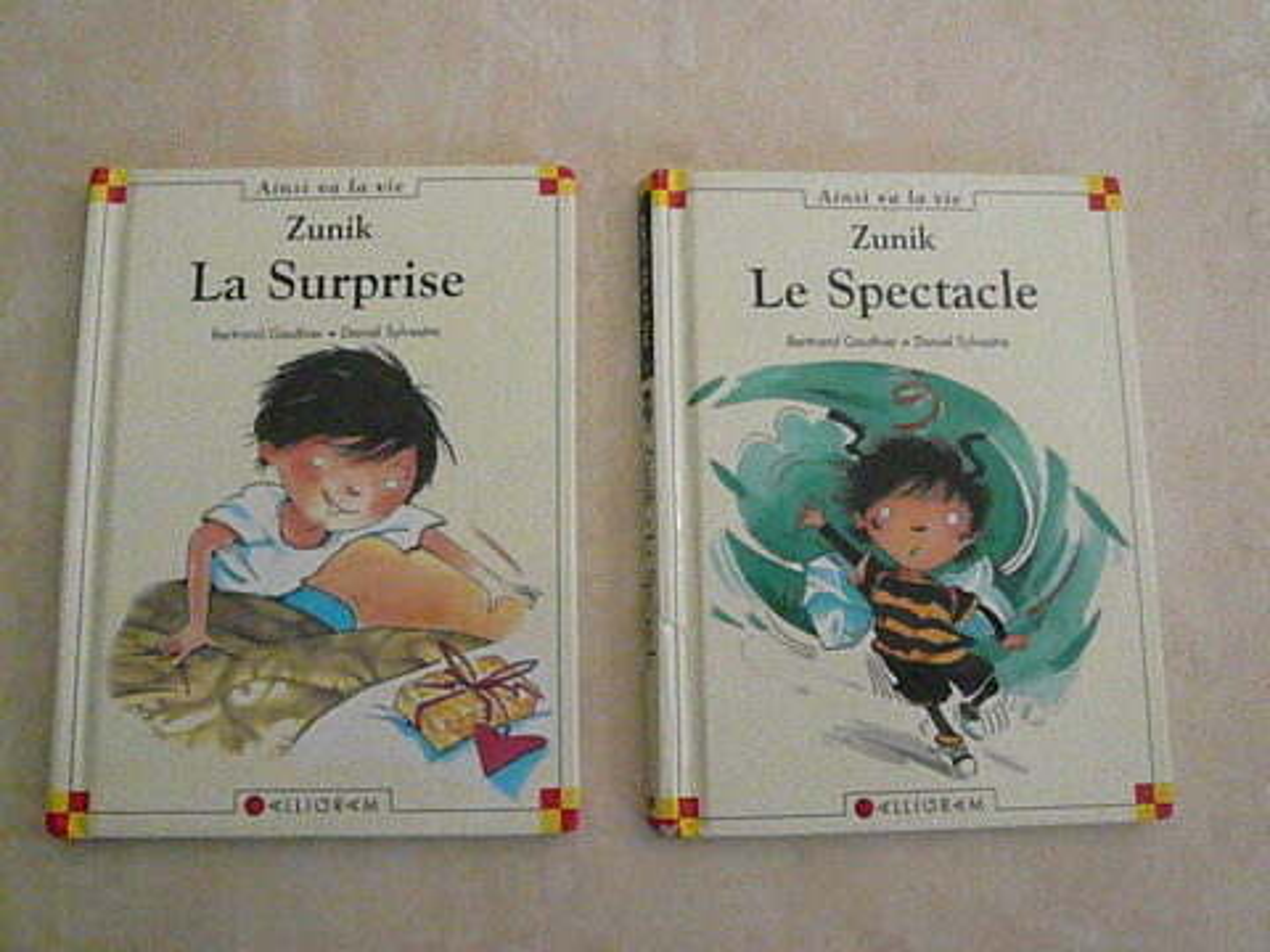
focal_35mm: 28
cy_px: 476
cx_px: 635
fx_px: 1027
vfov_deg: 49.7
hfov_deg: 63.4
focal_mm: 4.6
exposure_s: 1/250
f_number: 8
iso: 3200
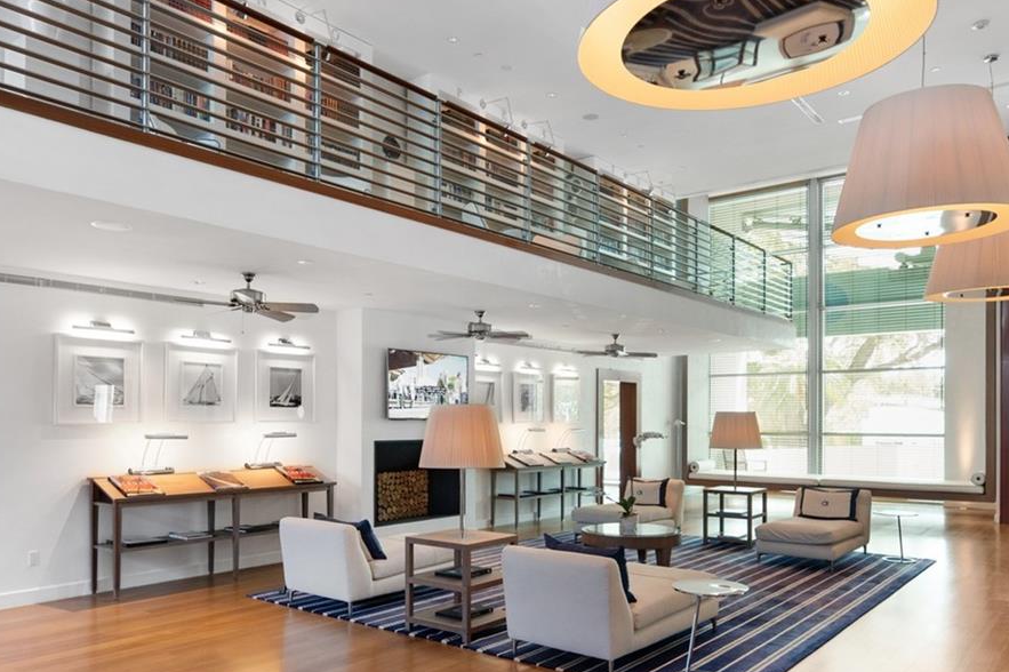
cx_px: 480
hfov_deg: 63.6
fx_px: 812
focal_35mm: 29
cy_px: 417
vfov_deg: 44.6
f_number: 4.5
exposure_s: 1/20
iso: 500
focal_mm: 16
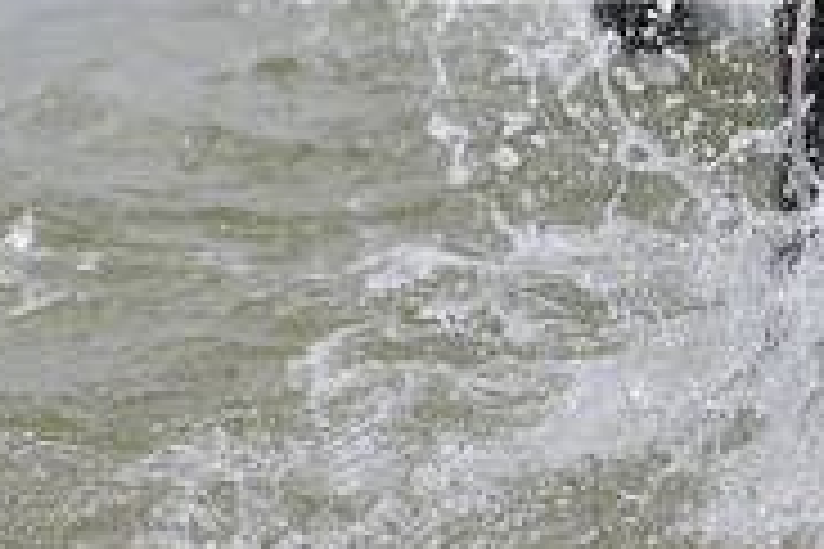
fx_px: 10826
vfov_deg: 2.9
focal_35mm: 473
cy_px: -349
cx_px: 1049
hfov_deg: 4.3
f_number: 4
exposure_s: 1/3200
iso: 200
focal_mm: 135
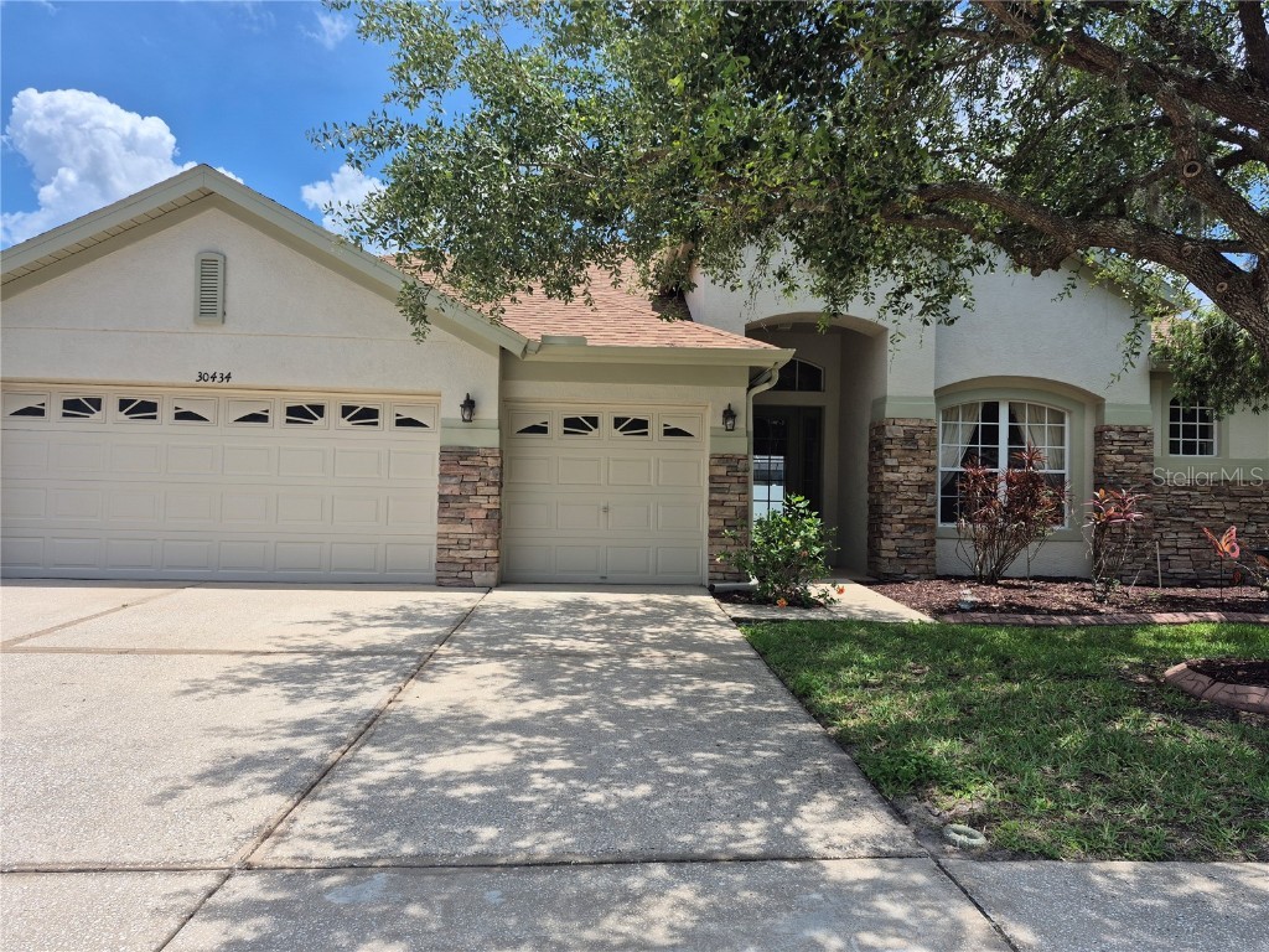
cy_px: 476
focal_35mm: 23
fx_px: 843
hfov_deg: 73.9
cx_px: 634
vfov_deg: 58.9
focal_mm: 5.4
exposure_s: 1/1764
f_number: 1.8
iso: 25
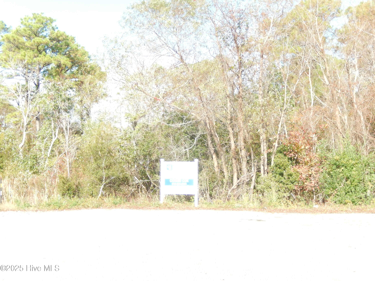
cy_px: 140
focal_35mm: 58
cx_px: 188
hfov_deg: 33.2
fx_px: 628
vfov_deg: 25.2
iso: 125
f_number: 4.6
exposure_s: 1/160
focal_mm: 10.4
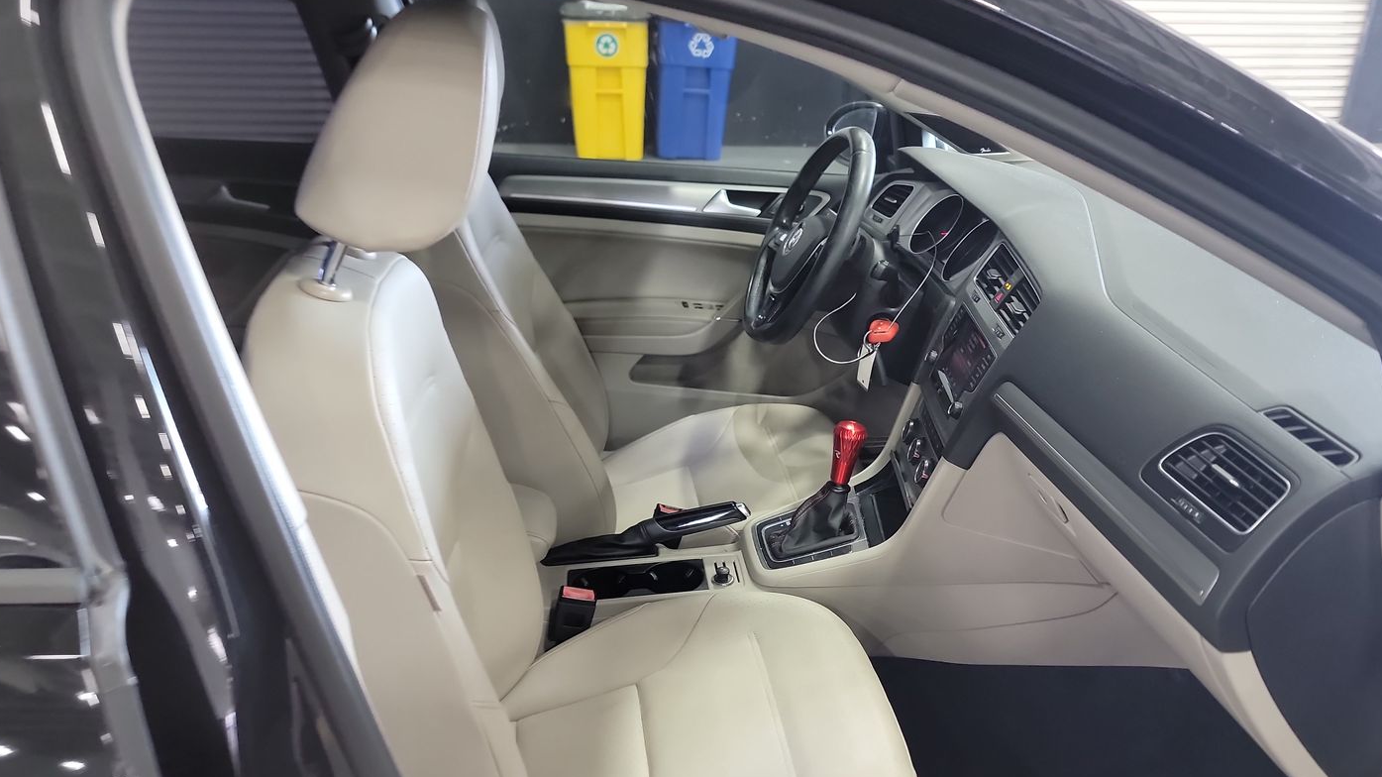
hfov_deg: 64.2
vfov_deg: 38.7
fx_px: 1099
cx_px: 746
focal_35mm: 30
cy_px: 489
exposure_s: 1/30
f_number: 1.8
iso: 890
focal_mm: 6.7
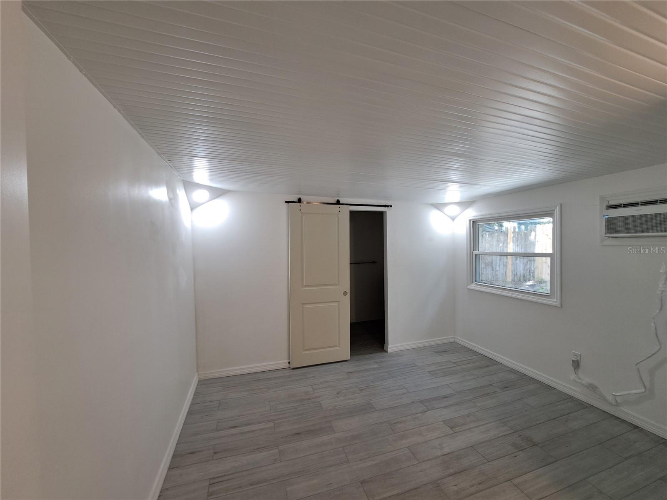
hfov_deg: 106.2
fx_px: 250
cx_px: 334
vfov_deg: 89.9
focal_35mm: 13
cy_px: 250
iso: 80
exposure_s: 1/40
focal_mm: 1.74
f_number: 2.2
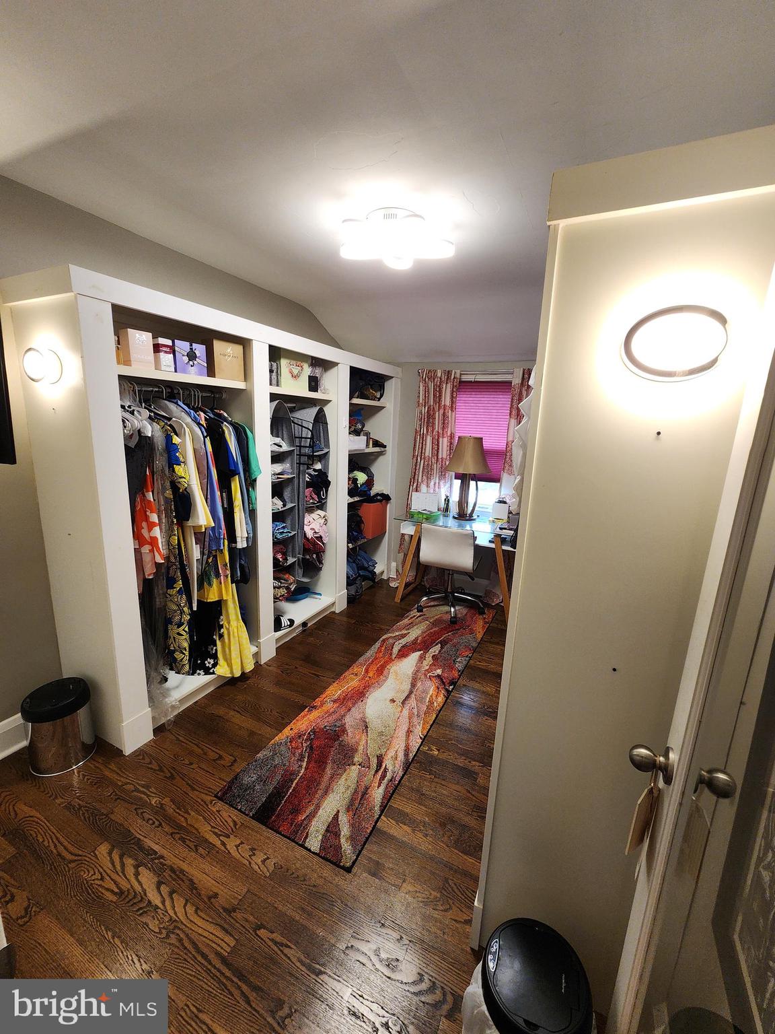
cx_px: 388
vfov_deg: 106.2
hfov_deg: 89.9
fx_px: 388
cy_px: 517
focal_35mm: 13
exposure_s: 1/60
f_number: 2.2
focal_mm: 2.2
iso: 160
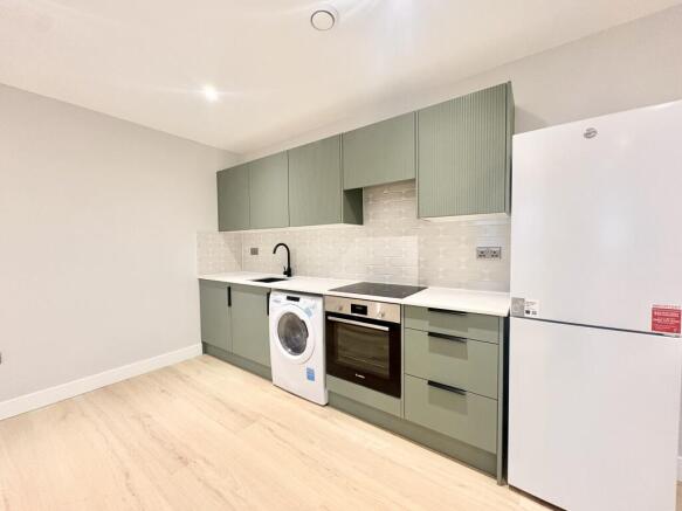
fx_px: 276
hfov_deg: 102.1
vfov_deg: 85.7
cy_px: 256
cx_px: 341
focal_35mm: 14
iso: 320
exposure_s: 1/50
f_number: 2.2
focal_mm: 2.22
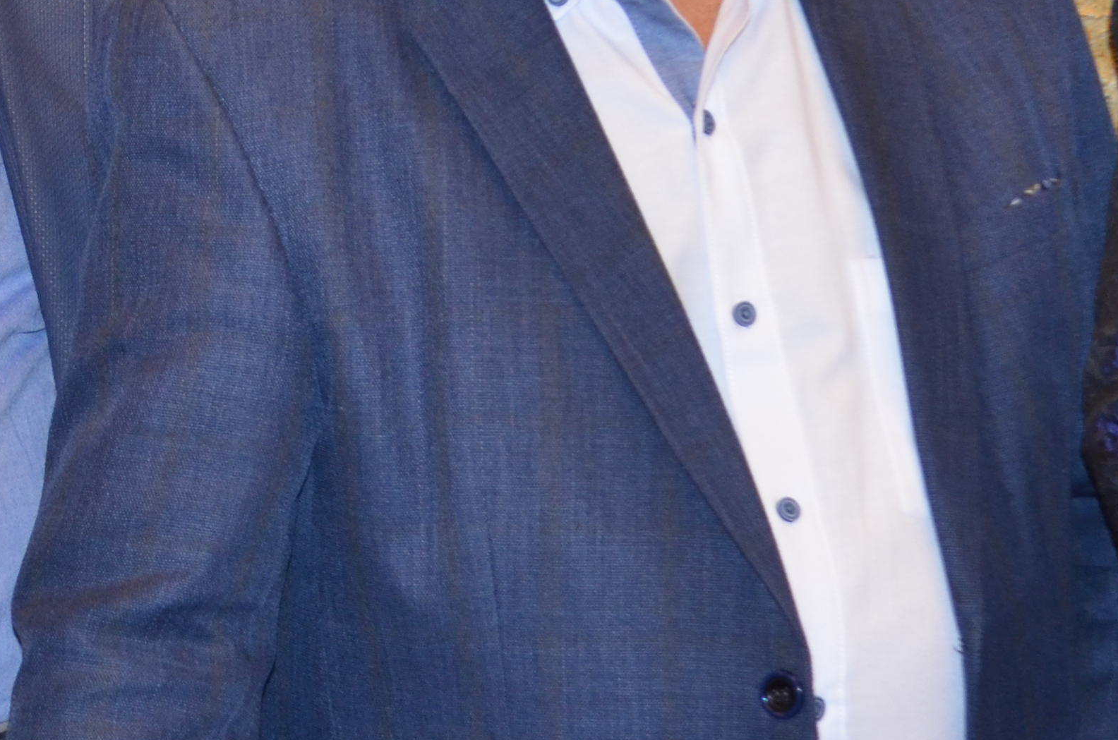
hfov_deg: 18.2
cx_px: 352
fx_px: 3471
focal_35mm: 112
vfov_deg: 12.0
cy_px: -99
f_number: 4
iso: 800
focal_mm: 24
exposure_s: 1/60
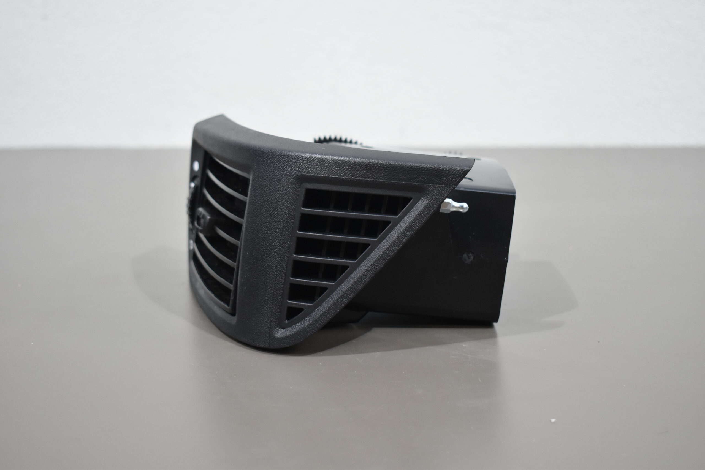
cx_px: 352
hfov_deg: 38.9
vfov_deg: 26.5
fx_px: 999
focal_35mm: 51
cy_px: 235
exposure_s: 1/125
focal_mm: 34
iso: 1250
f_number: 4.5
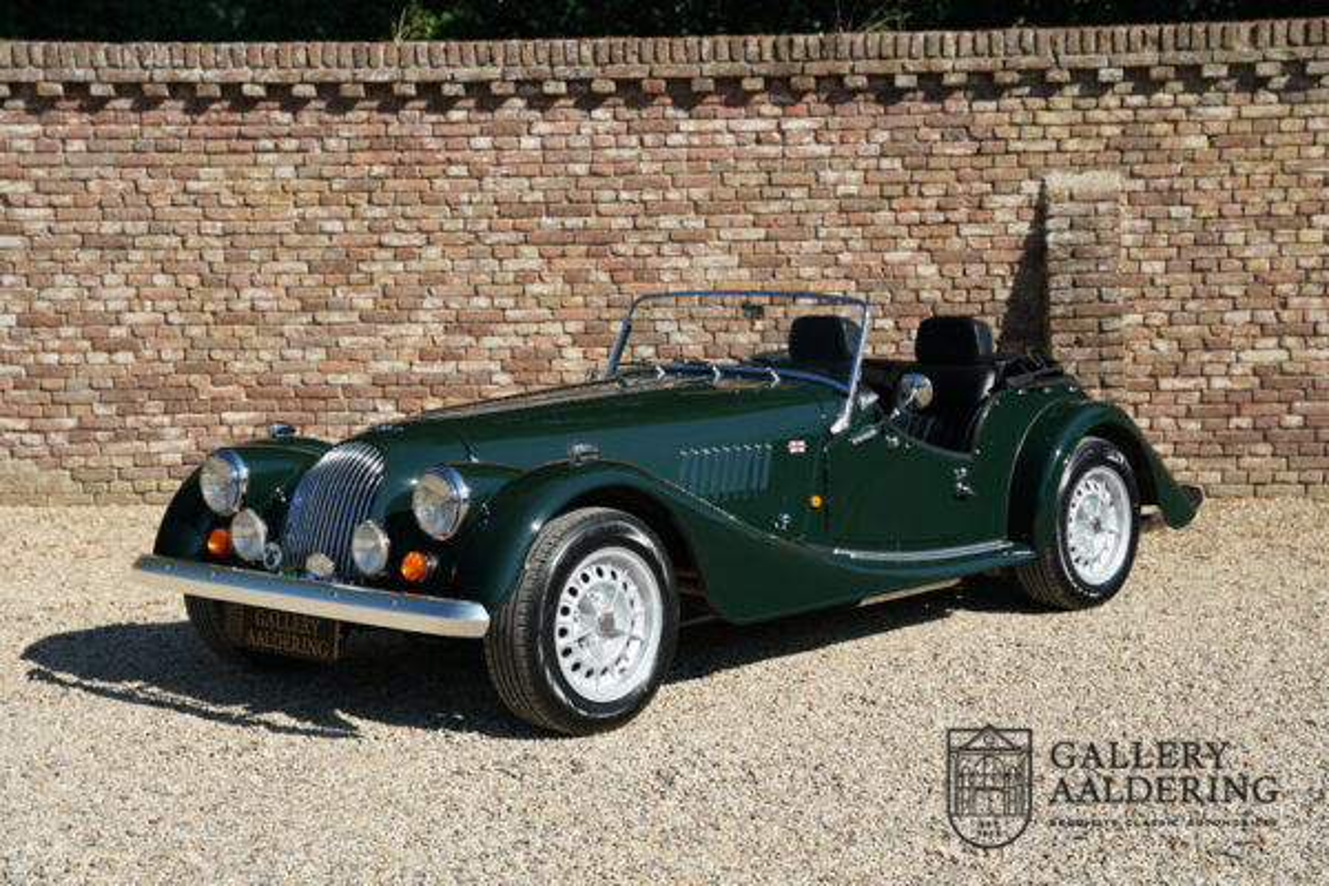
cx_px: 664
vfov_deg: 23.9
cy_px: 443
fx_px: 2093
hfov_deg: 35.2
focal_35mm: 57
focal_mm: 56.7
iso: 100
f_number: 5
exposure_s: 1/250
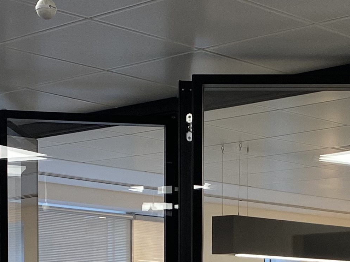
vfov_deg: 13.4
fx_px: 1072
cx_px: 242
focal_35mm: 106
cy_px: 362
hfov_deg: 18.5
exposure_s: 1/50
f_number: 1.8
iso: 80
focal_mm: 4.25
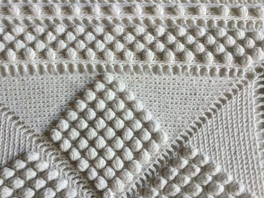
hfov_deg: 48.7
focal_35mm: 38
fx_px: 290
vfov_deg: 37.7
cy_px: 109
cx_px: 107
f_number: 2.4
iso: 200
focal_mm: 3.3
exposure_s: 1/33
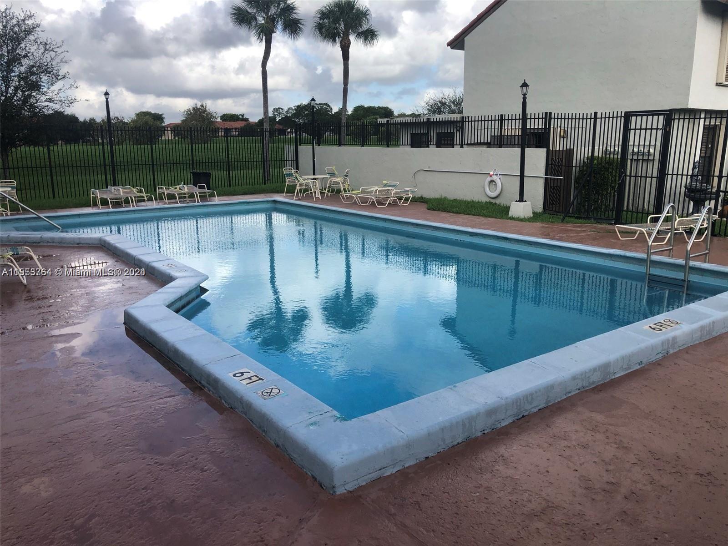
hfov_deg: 63.4
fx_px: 589
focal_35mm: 28
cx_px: 364
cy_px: 273
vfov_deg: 49.7
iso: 20
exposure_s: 1/1312
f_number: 1.8
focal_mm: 3.99
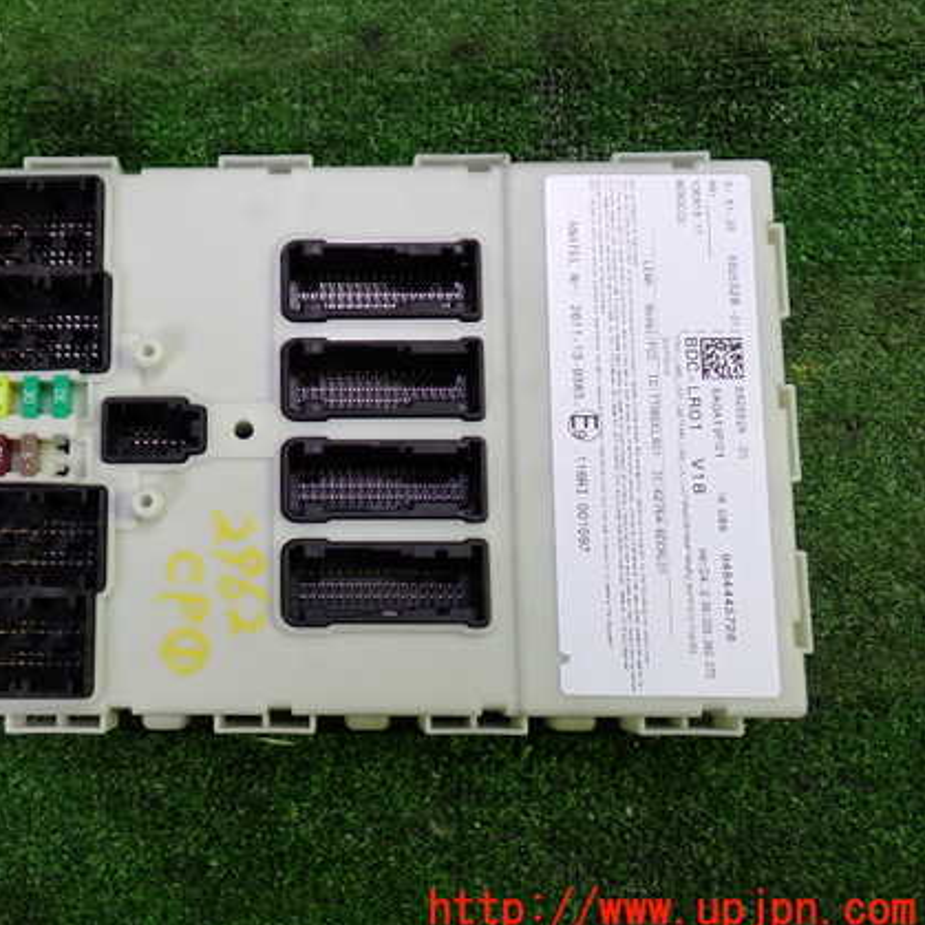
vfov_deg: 43.8
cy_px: 442
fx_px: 1149
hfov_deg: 42.9
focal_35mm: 38
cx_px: 265
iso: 200
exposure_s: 1/40
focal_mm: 5.4
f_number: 2.3
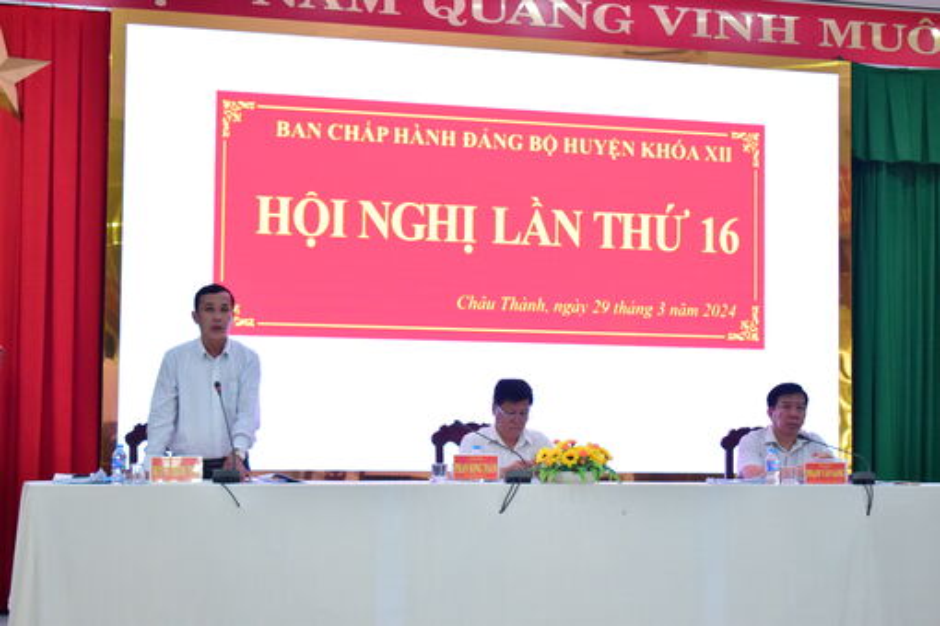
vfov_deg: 18.9
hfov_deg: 28.1
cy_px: 313
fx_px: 1880
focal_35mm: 72
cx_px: 470
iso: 3200
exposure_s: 1/160
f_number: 5.6
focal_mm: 48
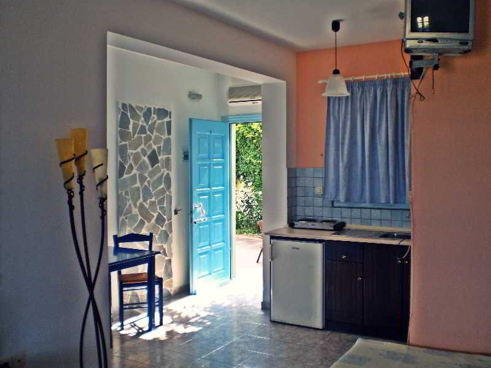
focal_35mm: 36
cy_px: 184
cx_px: 246
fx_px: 511
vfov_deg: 39.7
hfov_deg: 51.4
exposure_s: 1/50
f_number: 3.1
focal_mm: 6.3
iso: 64
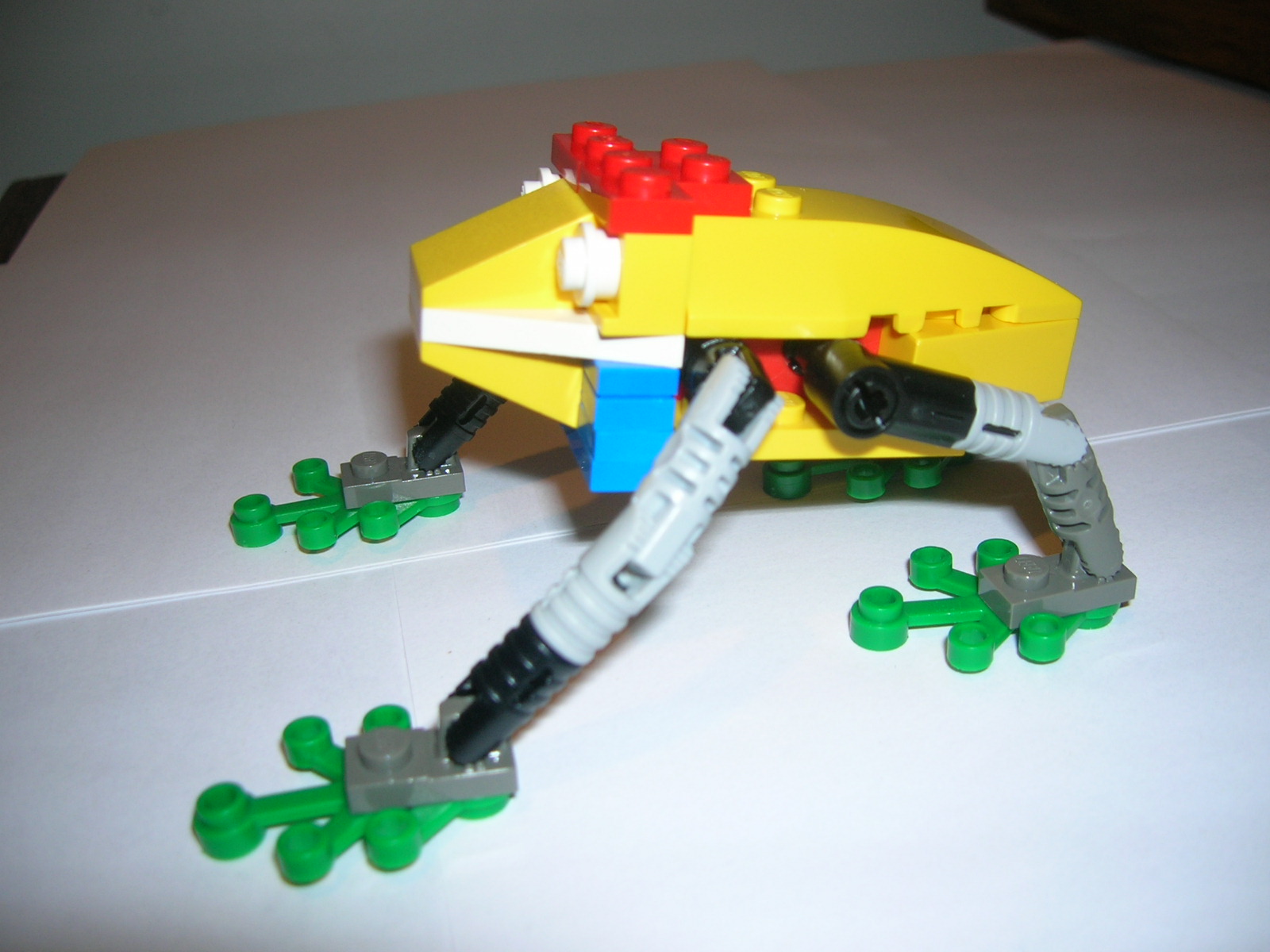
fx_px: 1247
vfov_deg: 41.8
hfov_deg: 54.0
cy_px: 476
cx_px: 635
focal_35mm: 34
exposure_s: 1/60.1
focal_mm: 5.7
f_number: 2.9
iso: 50
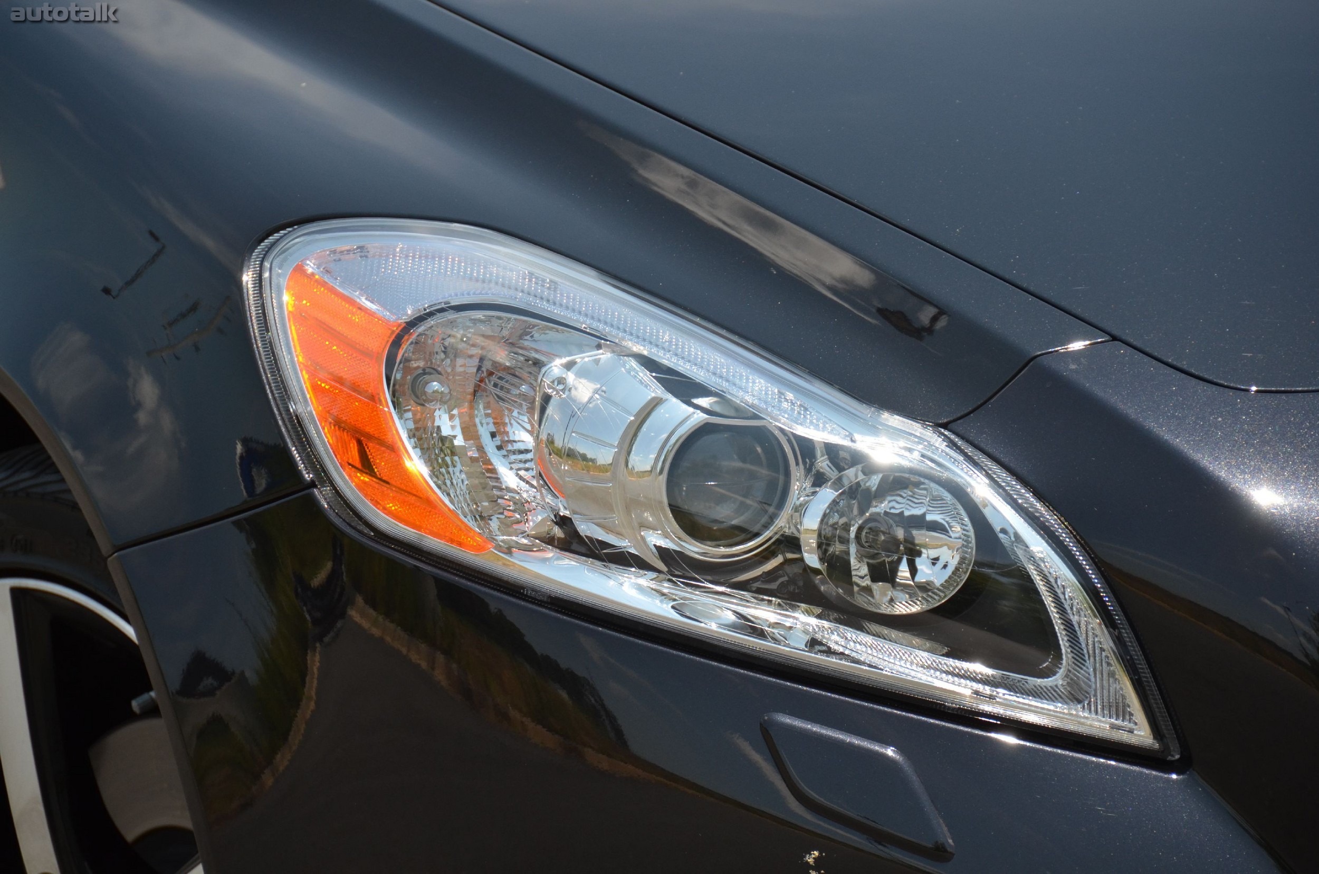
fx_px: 10969
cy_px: 437
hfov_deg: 6.9
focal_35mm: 300
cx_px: 660
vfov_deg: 4.6
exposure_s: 1/1600
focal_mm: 200
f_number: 5.6
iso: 400
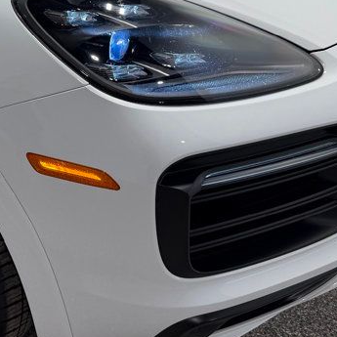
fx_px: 694
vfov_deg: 26.6
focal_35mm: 63
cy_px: 52
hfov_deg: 25.3
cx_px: -33
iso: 64
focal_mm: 6.76
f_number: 1.78
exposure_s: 1/284
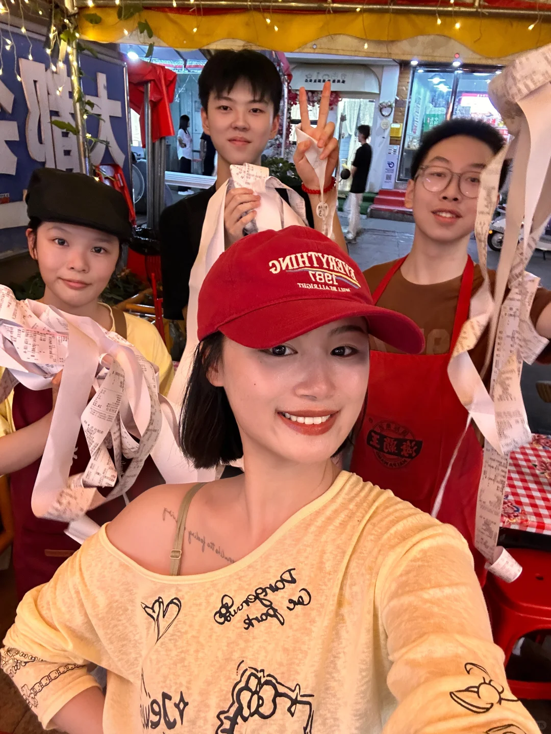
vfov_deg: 73.9
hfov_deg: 58.9
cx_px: 276
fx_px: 488
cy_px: 367
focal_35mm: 23
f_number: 1.9
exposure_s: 1/33
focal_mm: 2.69
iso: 320
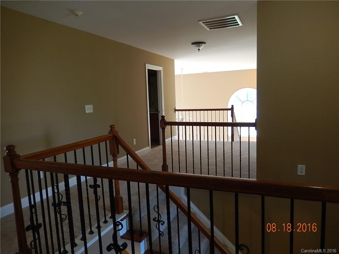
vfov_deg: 54.9
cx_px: 170
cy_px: 127
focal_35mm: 25
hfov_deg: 69.4
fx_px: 245
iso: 160
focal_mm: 4.5
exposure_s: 1/30
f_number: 3.4
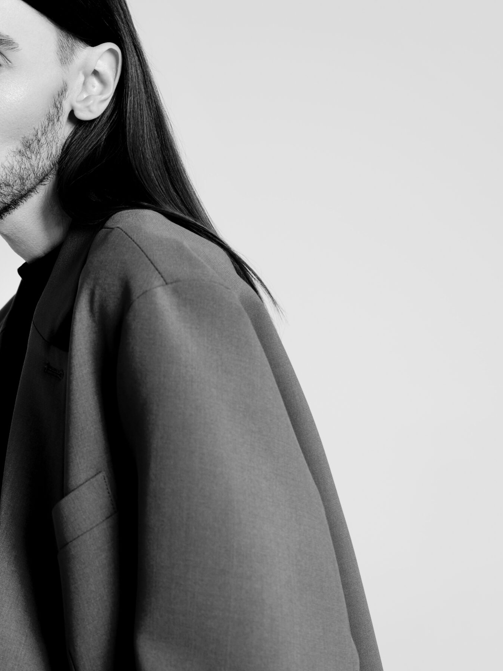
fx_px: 1414
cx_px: 206
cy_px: 387
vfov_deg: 26.6
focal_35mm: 73
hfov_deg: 20.1
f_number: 8
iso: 400
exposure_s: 1/125
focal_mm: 64
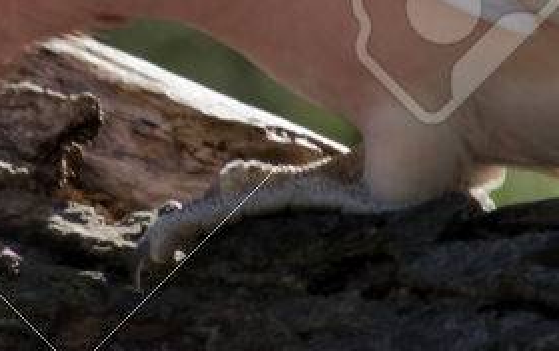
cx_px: 72
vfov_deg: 0.7
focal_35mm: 1991
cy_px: -64
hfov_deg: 1.1
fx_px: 30363
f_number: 8
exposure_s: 1/500
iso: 400
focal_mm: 280
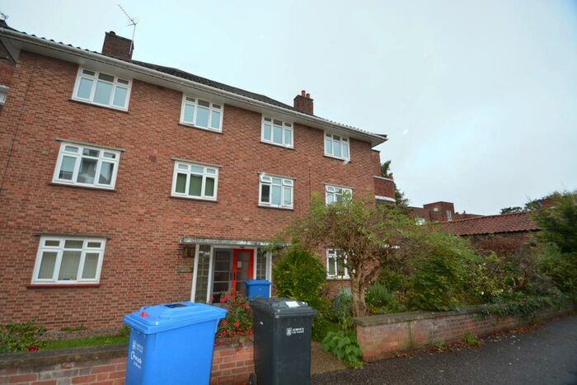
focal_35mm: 15
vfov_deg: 77.4
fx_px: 240
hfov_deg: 100.4
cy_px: 192
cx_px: 288
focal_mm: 10
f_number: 5
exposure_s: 1/100
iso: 200
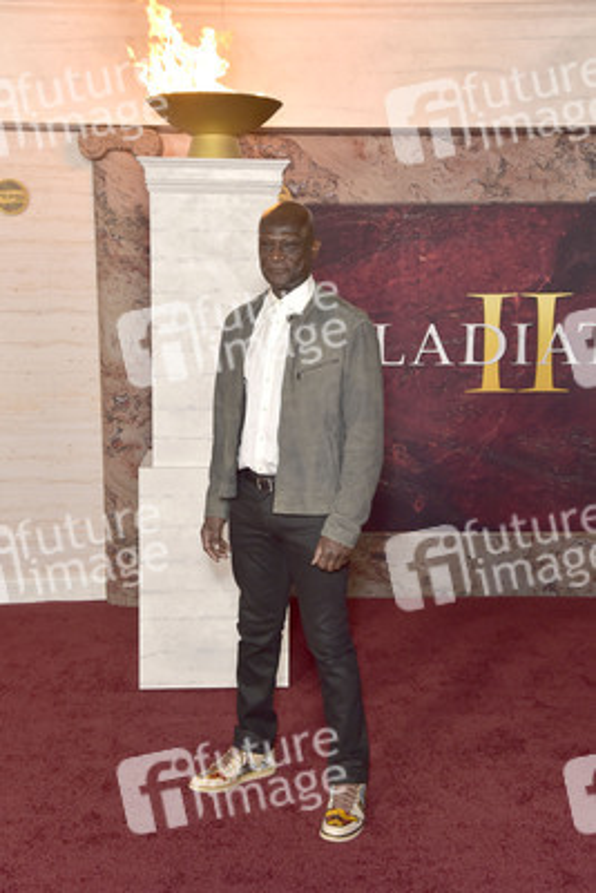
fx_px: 1191
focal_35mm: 48
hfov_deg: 28.1
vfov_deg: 41.1
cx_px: 298
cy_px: 446
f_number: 5.6
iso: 1000
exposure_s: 1/250
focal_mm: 48
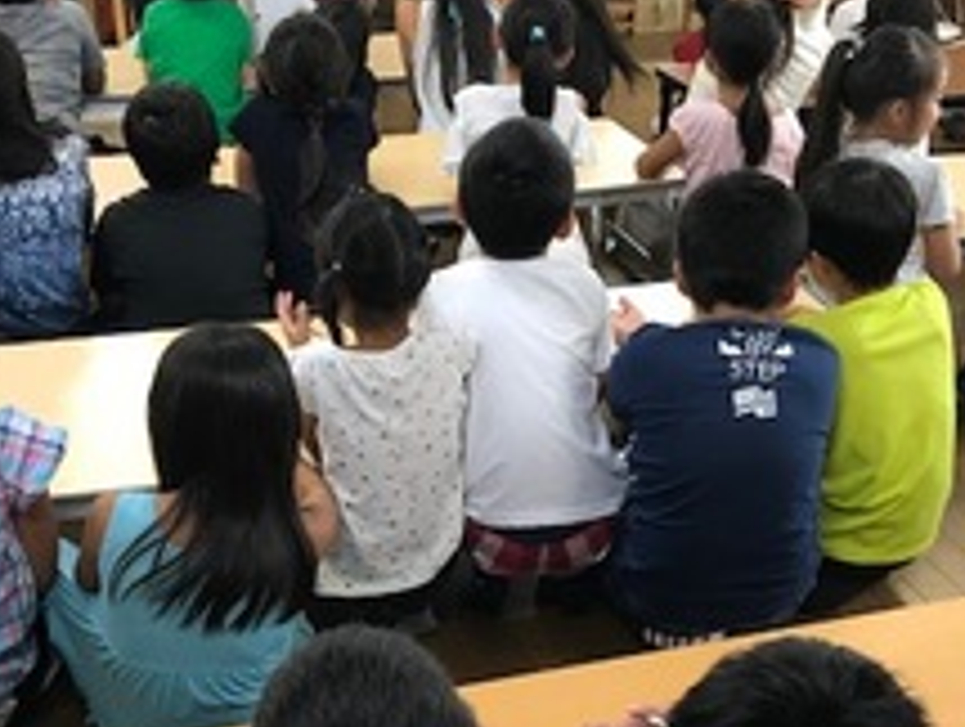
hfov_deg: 36.8
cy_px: 489
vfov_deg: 27.9
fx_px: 1452
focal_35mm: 52
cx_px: 503
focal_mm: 3.99
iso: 40
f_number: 1.8
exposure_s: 1/20
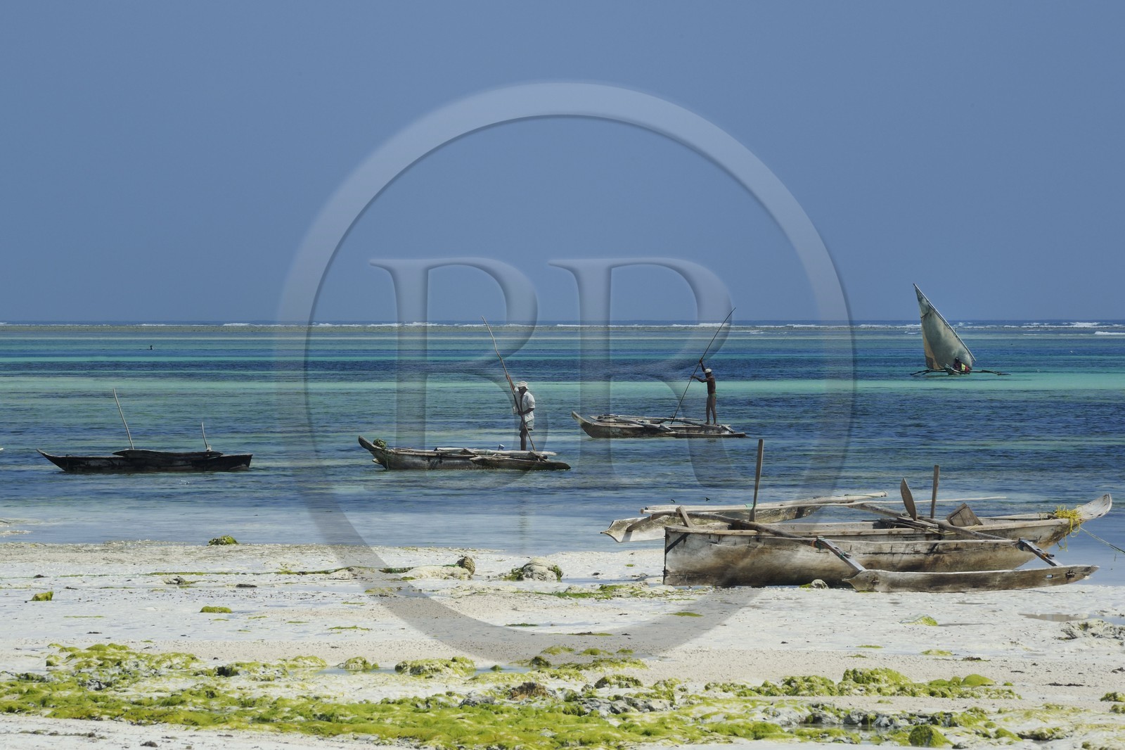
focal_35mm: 200
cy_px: 375
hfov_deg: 10.3
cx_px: 562
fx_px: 6248
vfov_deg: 6.9
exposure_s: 1/200
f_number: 16
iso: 200
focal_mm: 200
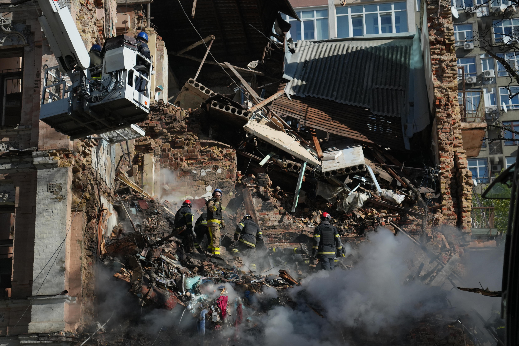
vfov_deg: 18.7
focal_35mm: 73
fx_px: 1052
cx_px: 260
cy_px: 173
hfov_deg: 27.7
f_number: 4
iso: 800
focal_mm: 73
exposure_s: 1/320
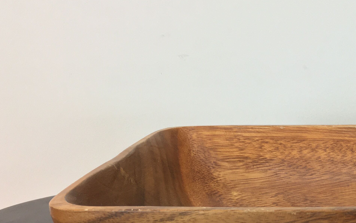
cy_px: 218
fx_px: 631
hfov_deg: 29.6
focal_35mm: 65
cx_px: 350
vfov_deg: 19.5
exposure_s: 1/33
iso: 64
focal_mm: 4.15
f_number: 2.2
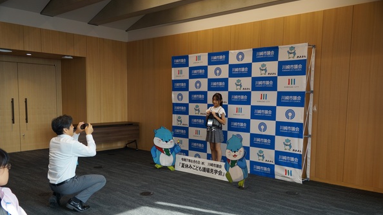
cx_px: 192
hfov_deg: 66.1
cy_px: 127
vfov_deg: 40.0
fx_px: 294
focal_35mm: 29
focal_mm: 18
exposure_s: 1/60
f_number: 4
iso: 100
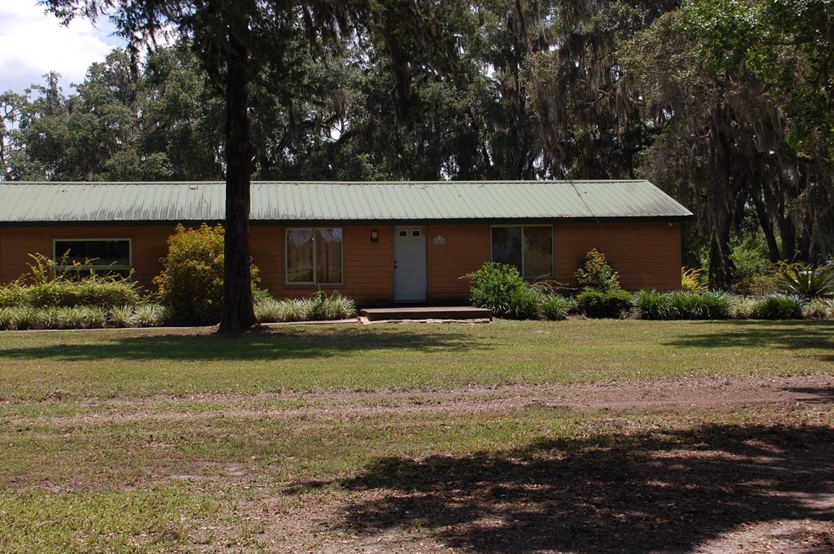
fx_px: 1388
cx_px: 386
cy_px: 234
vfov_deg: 22.5
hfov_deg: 33.4
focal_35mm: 60
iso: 200
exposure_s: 1/250
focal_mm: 32
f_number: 8
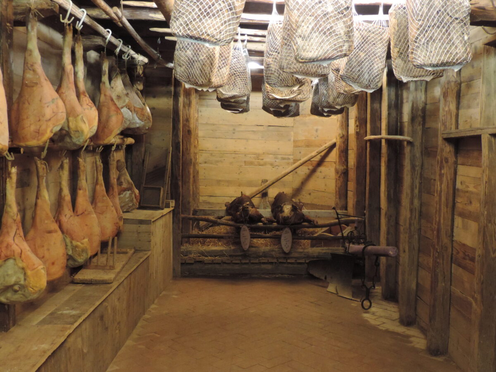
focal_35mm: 40
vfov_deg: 36.0
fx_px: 573
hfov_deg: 46.8
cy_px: 186
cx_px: 248
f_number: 3.3
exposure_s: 1/3
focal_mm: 7.1
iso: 800
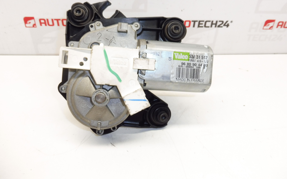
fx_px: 203
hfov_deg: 70.4
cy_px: 72
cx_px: 143
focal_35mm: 26
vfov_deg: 47.3
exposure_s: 1/60
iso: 200
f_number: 3.5
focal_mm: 4.3
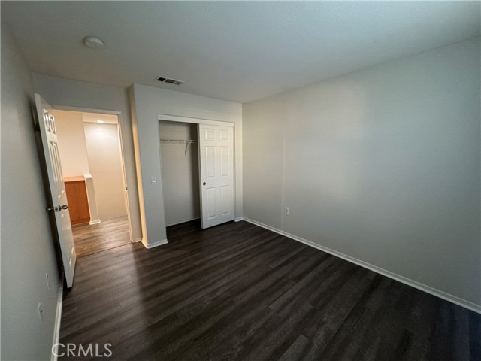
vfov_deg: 85.7
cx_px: 240
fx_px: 195
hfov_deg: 102.1
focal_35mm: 14
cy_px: 180
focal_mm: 2.22
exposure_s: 1/60
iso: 640
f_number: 2.2
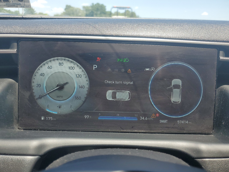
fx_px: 172
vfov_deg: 53.1
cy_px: 86
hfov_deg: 67.3
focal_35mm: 26
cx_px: 114
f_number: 1.5
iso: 50
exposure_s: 1/833
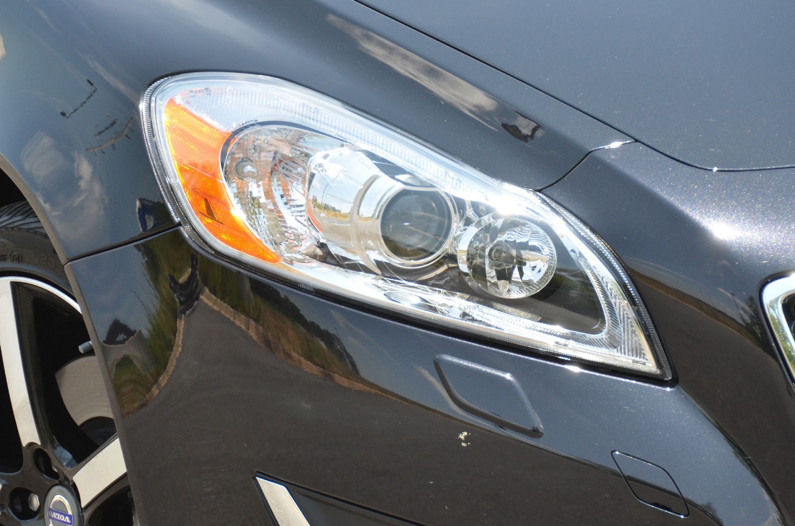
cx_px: 354
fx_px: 5641
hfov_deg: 8.1
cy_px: 337
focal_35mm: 256
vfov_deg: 5.3
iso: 640
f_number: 5.6
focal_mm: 130
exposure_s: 1/1000
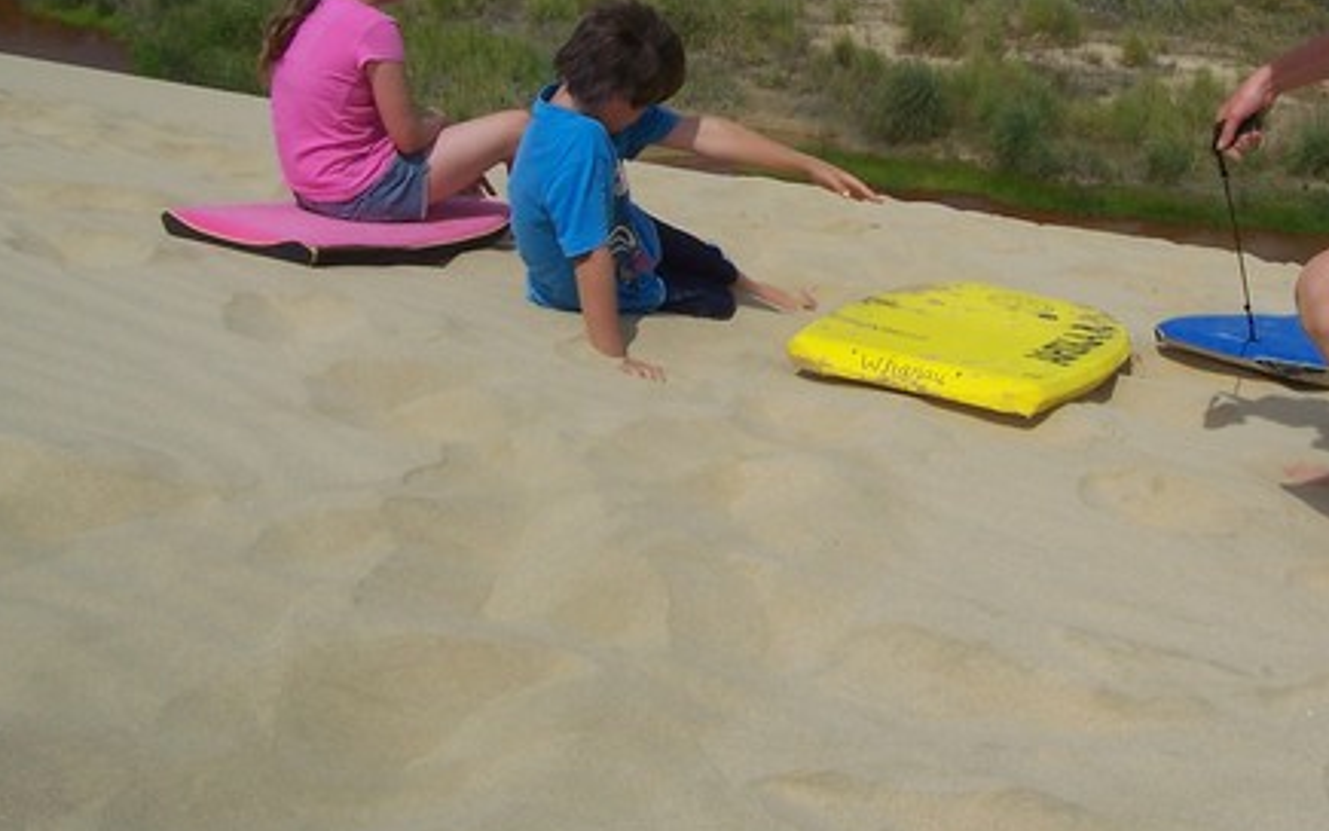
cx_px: 892
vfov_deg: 23.9
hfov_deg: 37.7
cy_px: 134
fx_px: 1920
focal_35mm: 53
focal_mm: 5.6
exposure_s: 1/1000
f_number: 5.6
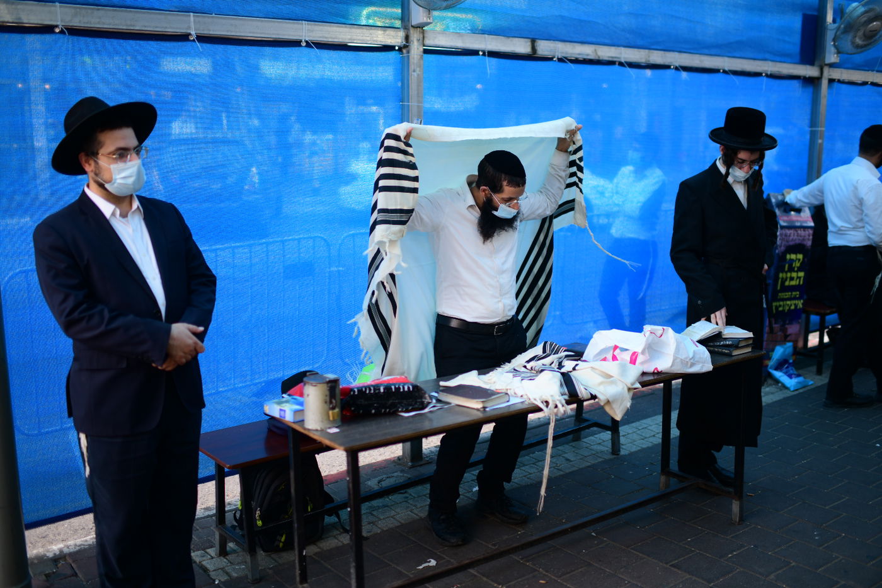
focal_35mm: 35
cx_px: 441
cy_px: 294
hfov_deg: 54.4
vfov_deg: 37.8
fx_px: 857
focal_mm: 35
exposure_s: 1/250
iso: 200
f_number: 1.4
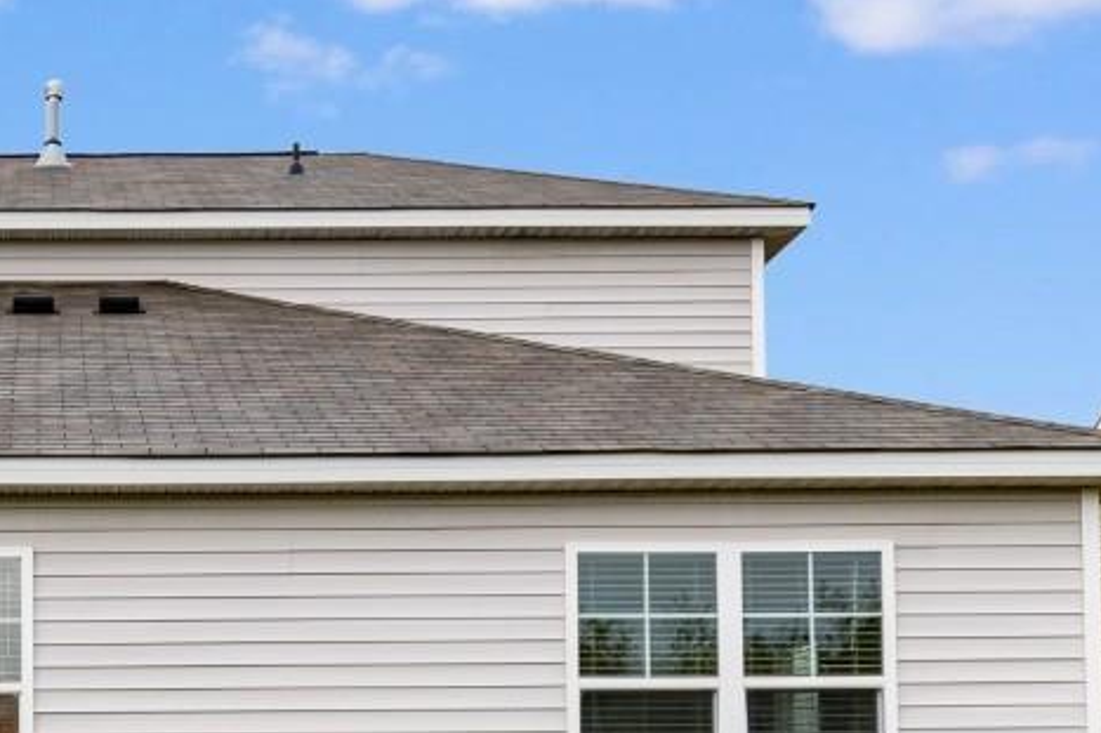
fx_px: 1804
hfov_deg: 32.0
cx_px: 75
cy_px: 778
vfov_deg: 21.9
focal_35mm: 59
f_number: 4.8
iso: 100
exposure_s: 1/40
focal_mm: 11.5
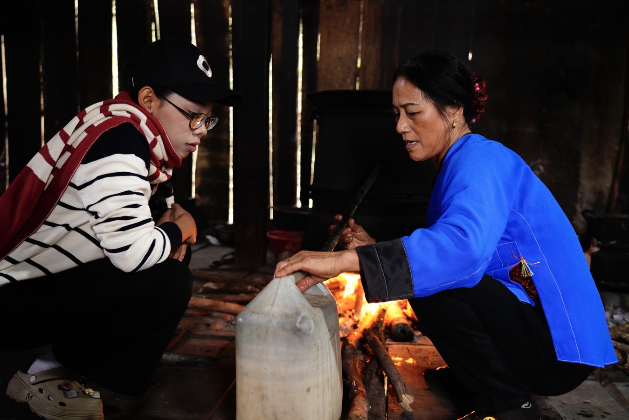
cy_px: 210
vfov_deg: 34.2
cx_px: 314
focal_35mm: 39
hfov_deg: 49.5
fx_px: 682
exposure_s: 1/100
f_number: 4
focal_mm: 39
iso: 8000
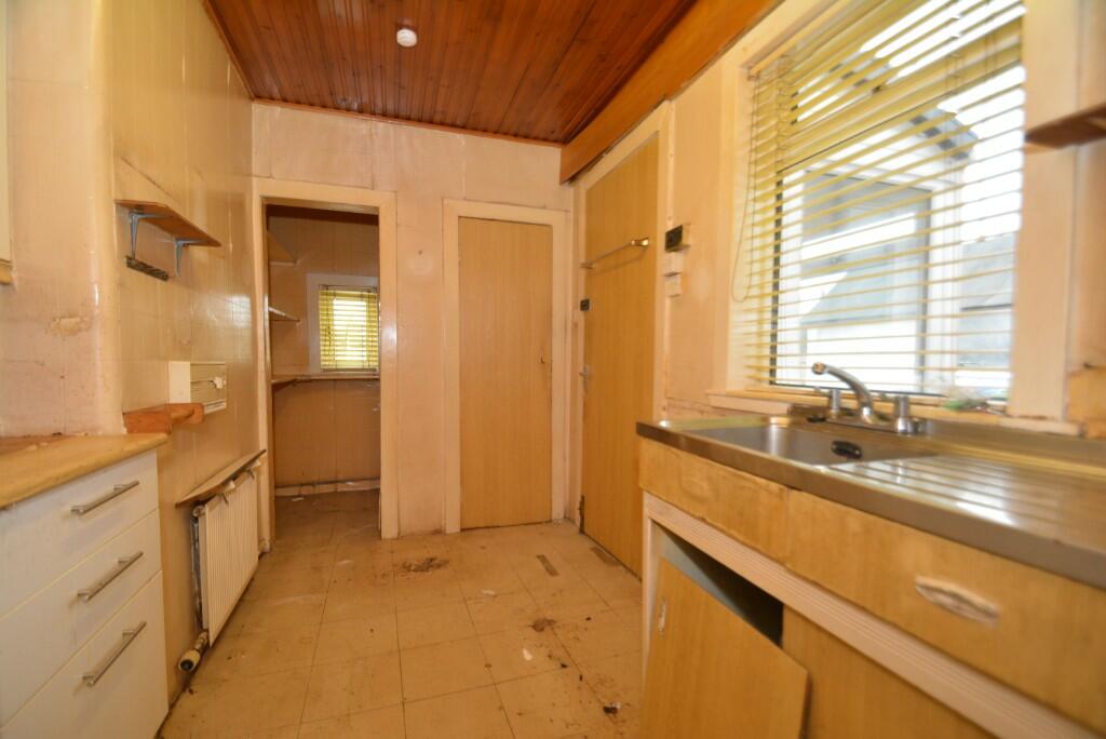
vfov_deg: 77.4
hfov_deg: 100.4
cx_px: 553
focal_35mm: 15
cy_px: 370
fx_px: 461
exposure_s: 1/60
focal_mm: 10
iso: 450
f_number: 4
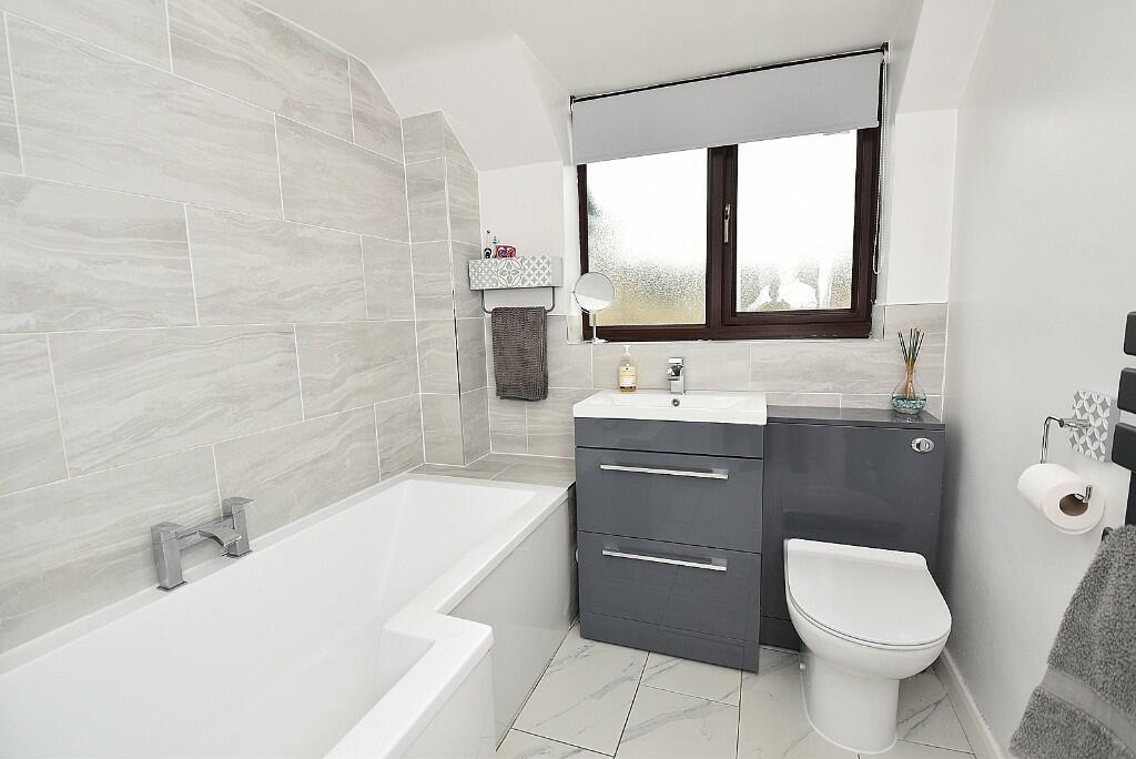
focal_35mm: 16
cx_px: 568
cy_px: 380
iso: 160
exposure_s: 1/200
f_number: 5
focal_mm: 10.5
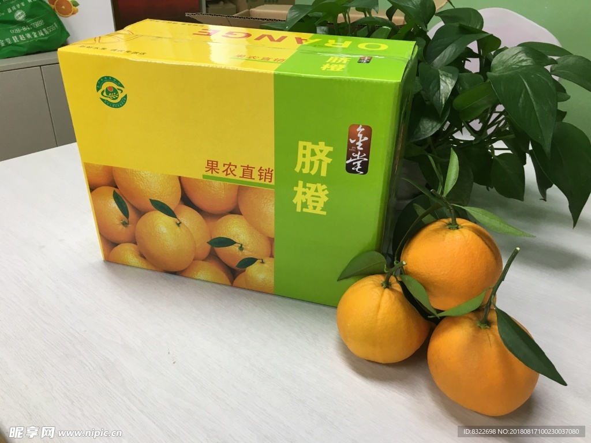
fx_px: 495
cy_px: 222
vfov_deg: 48.2
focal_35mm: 29
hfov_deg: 61.7
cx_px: 296
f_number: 2.2
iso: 50
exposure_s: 1/33
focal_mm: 4.15
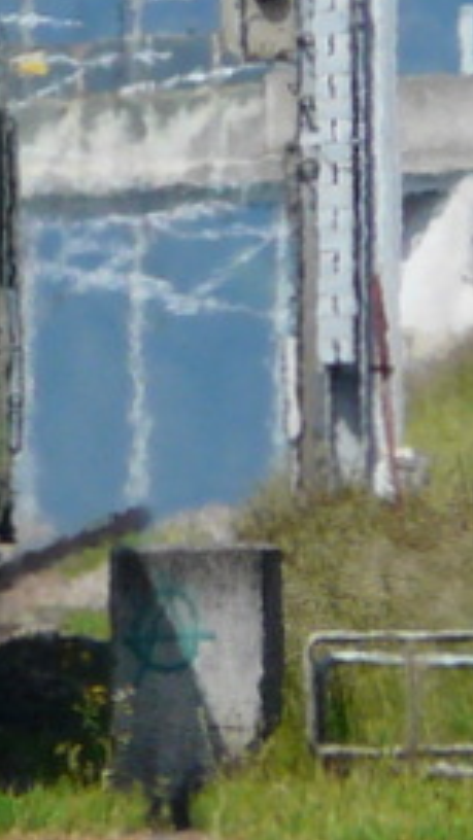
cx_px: -597
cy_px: 28
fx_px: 45018
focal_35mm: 2019
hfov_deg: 0.6
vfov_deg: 1.1
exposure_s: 1/500
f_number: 5.6
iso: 100
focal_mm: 82.8
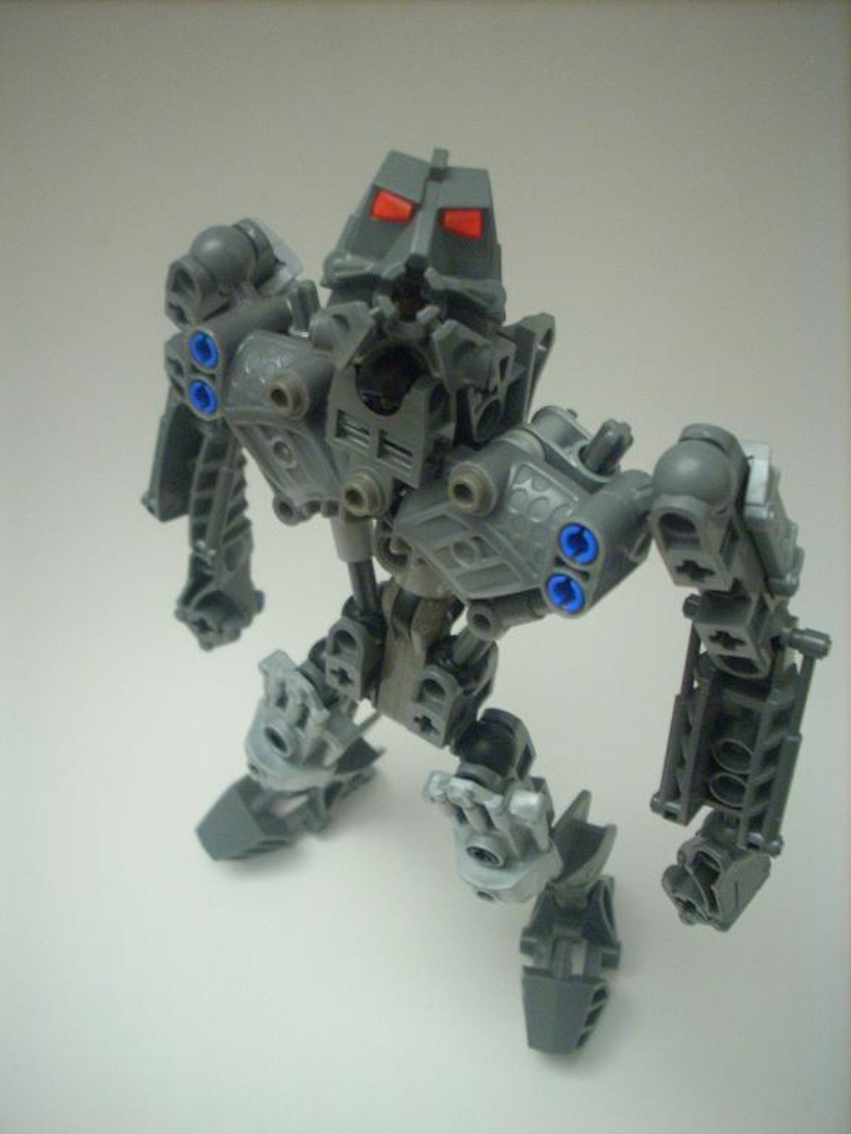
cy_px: 567
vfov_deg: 50.1
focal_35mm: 37
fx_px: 1213
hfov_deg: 38.7
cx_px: 426
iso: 270
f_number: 2.8
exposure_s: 1/4
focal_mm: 6.2
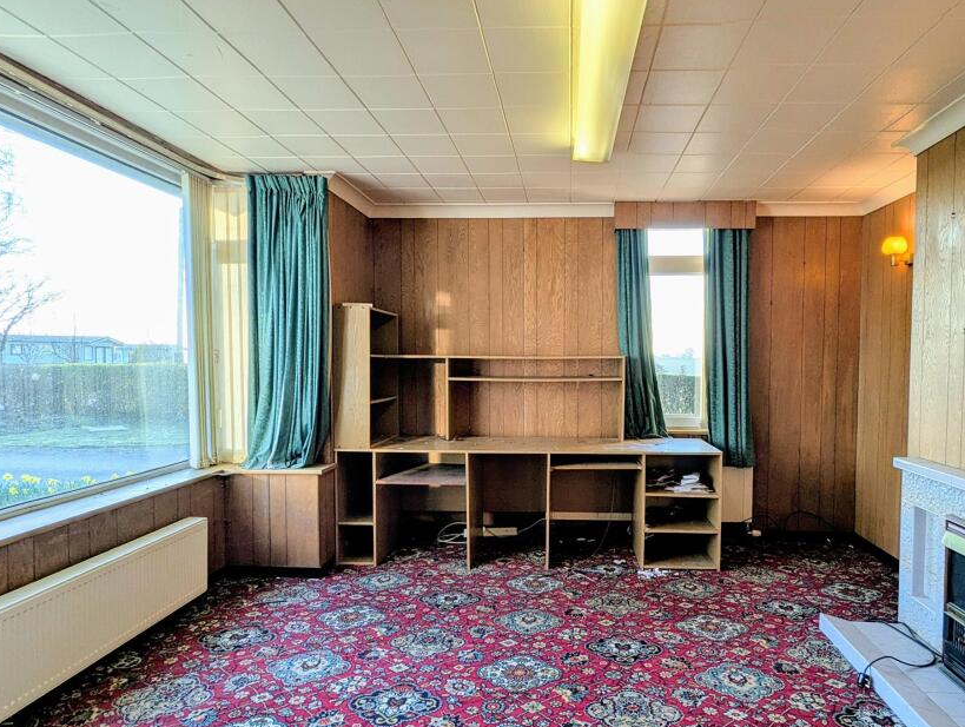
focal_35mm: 20
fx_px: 558
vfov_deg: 66.1
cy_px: 387
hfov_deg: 81.2
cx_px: 551
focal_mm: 2.35
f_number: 2.2
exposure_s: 1/103
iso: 40
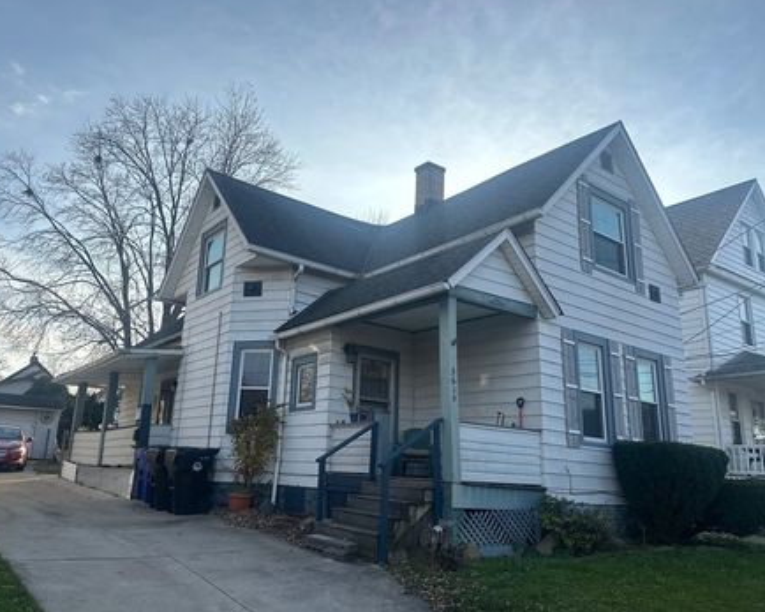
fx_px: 611
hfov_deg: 63.8
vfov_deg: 53.2
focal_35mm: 27
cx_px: 333
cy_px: 310
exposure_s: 1/3472
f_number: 1.78
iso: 80
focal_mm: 6.86
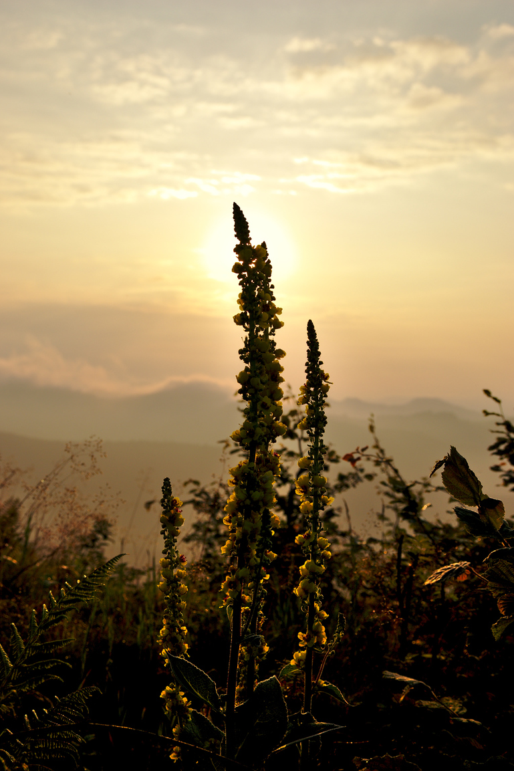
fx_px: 1070
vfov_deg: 39.6
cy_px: 397
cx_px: 254
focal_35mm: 50
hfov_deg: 27.0
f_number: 6.3
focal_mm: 32
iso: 100
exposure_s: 1/160
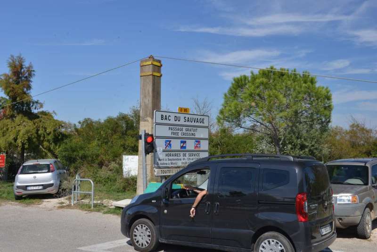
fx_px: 398
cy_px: 126
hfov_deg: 50.7
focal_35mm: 38
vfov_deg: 35.1
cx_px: 188
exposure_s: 1/125
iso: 320
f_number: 14
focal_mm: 38
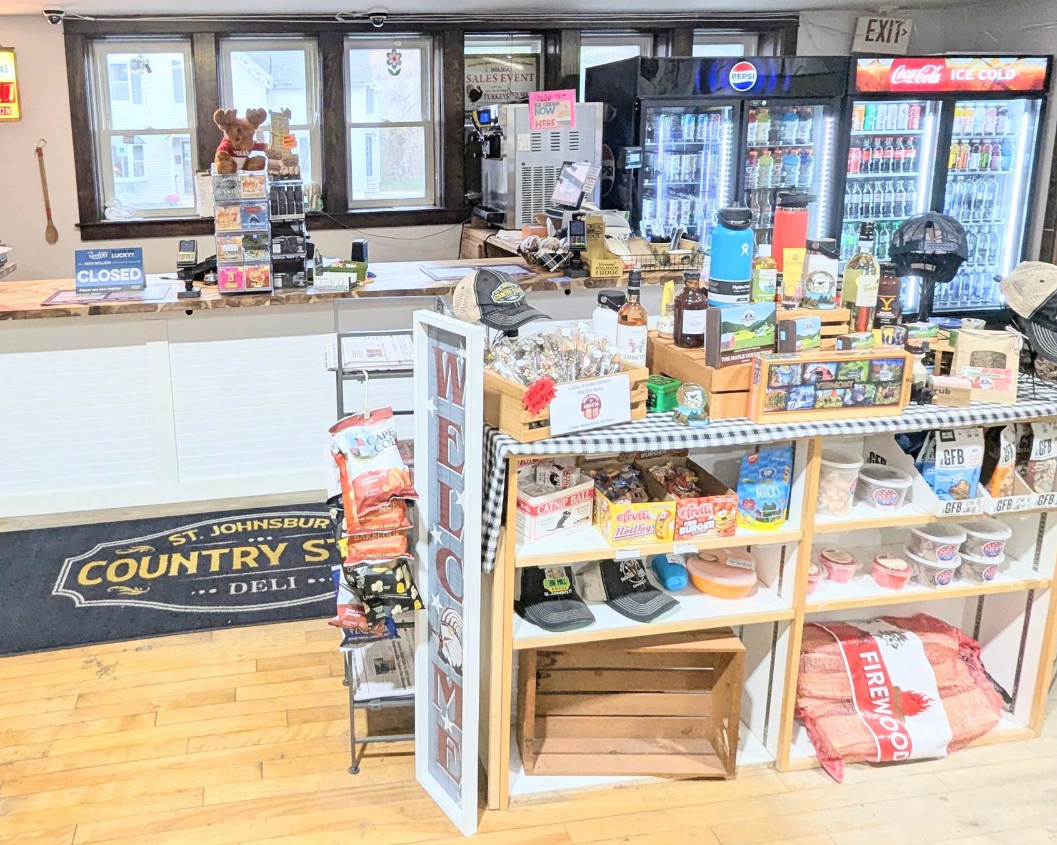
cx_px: 362
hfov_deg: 70.7
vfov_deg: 59.2
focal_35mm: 23
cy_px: 269
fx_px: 719
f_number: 2.2
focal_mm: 1.95
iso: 116
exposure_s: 1/68.6
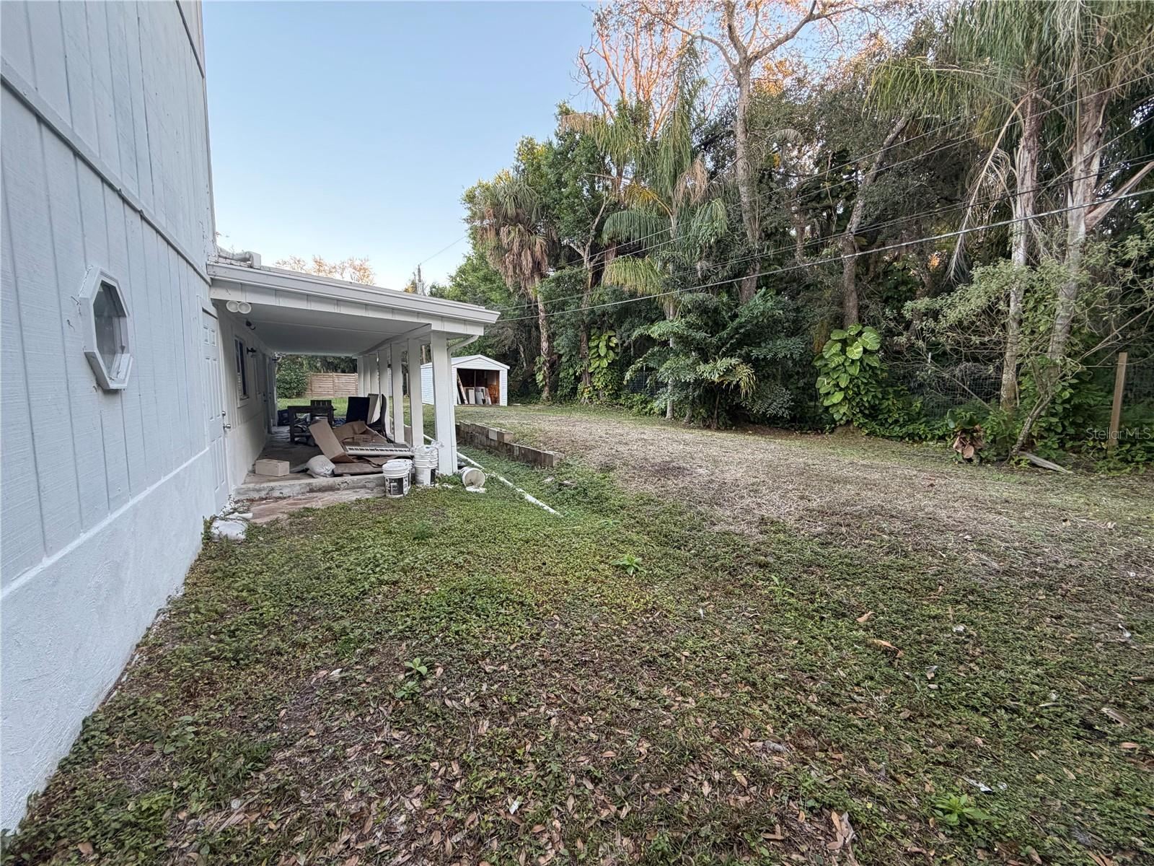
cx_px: 577
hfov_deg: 102.1
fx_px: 467
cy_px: 433
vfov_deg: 85.7
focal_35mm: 14
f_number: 2.2
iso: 125
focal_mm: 2.22
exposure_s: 1/121
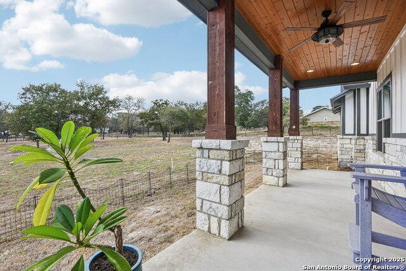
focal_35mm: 16
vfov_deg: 73.8
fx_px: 180
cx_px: 203
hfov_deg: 96.7
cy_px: 136
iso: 400
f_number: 8
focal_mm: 16
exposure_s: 1/400
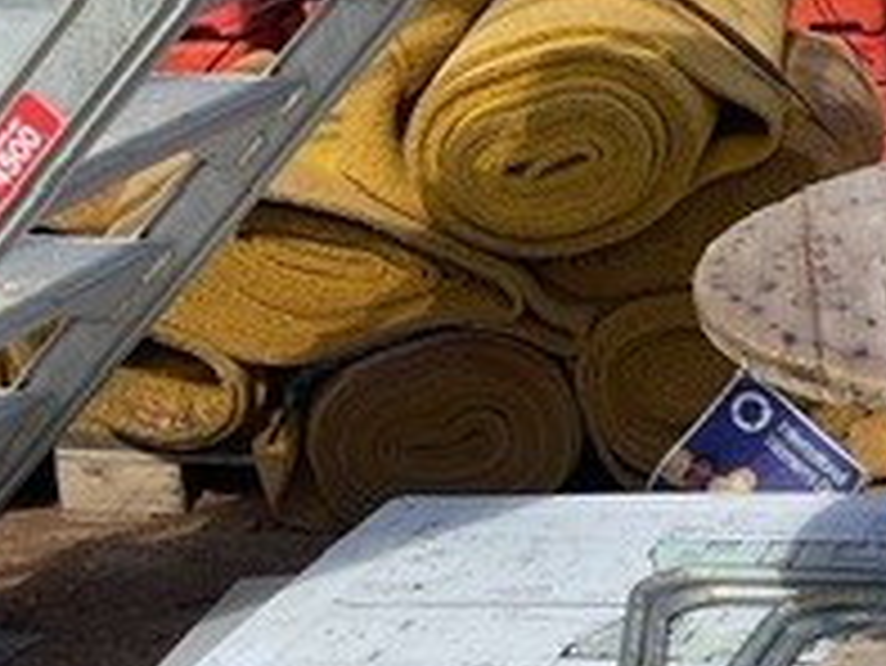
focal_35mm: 94
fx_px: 2407
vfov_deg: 15.3
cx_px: 1160
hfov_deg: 19.2
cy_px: 738
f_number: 1.8
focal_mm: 3
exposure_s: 1/1311
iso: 16
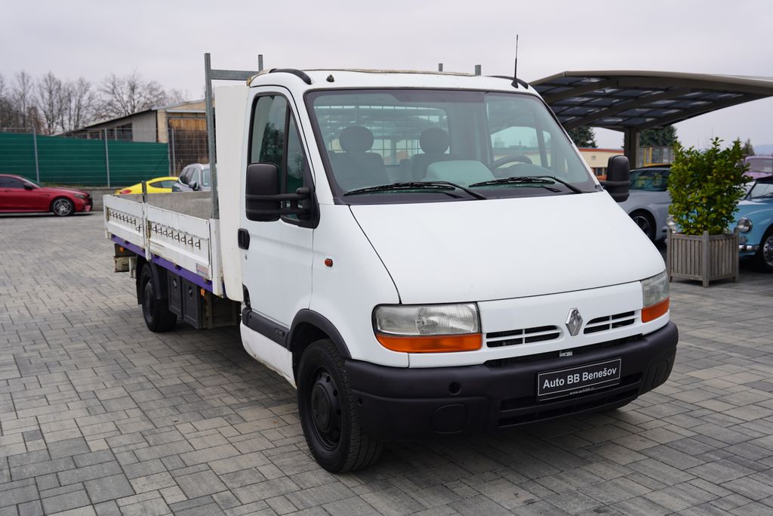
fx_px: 773
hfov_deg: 53.1
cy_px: 258
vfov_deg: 36.9
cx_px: 386
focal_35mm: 36
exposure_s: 1/125
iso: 100
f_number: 5.6
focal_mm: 36
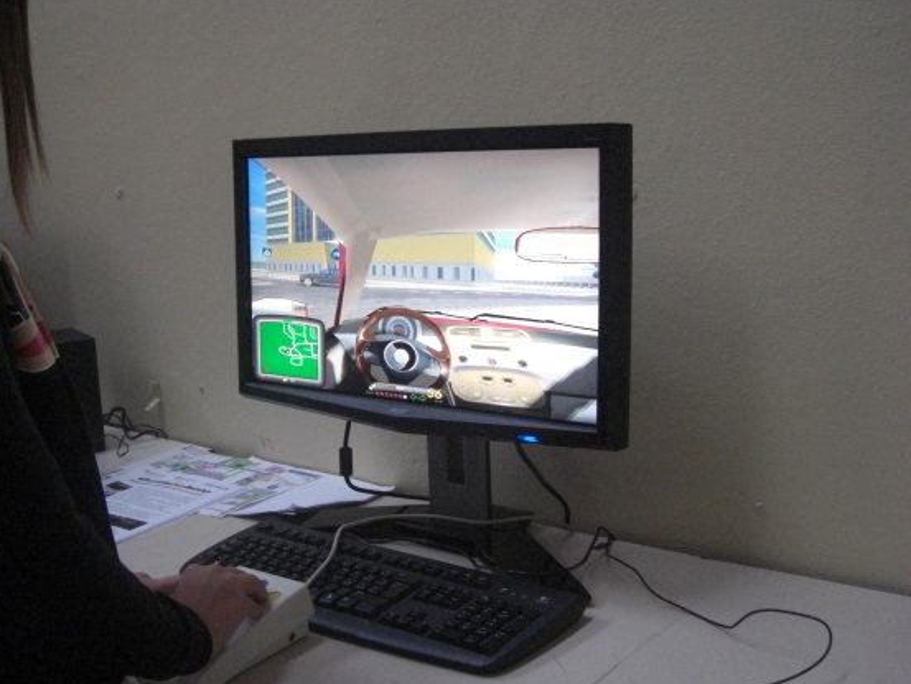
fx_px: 1158
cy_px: 333
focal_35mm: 44
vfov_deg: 32.9
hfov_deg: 42.9
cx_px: 397
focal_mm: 7.9
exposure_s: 1/80
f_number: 2.8
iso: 800
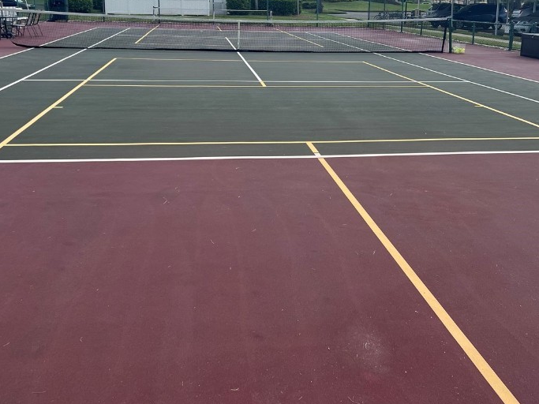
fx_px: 607
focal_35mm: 39
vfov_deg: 36.1
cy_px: 110
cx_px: 313
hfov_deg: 47.7
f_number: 1.5
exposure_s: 1/4115
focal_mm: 5.7
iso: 50
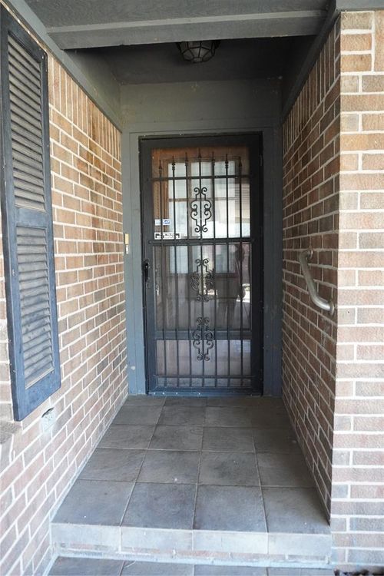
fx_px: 384
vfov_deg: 73.7
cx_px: 192
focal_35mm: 24
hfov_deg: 53.1
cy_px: 288
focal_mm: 16
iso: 2500
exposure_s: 1/160
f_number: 3.5
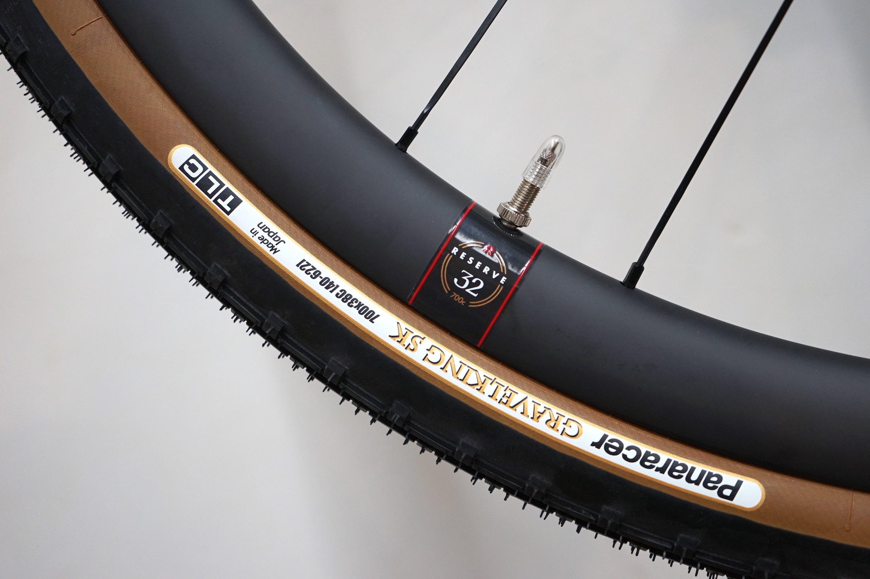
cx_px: 435
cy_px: 290
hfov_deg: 42.8
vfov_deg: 29.2
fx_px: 1111
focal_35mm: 46
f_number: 4.5
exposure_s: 1/60
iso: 1250
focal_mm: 46
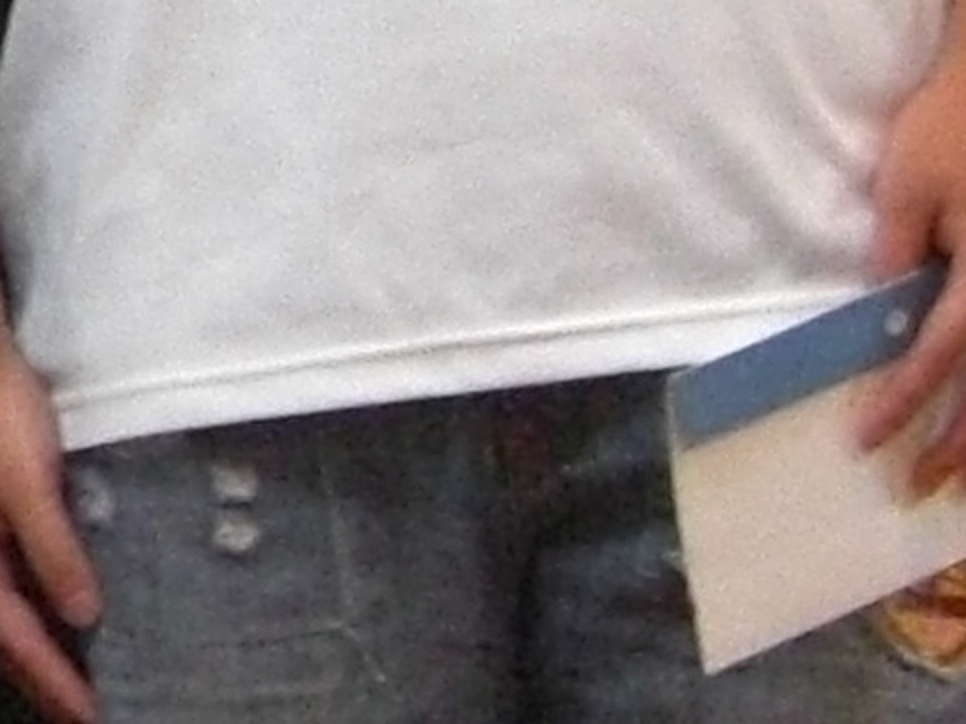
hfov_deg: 6.6
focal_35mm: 287
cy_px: -428
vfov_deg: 5.1
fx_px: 8007
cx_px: -1198
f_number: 2.8
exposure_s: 1/80
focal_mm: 7.9
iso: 800
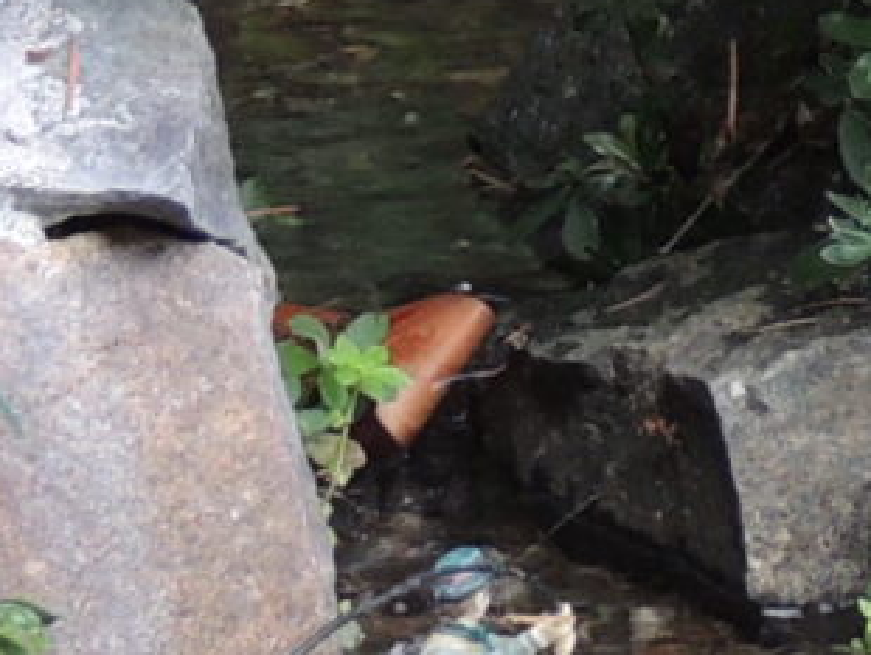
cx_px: 1911
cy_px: -396
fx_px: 7151
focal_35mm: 284
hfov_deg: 6.7
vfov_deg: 5.2
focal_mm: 7.6
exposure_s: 1/50
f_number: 3.4
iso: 200
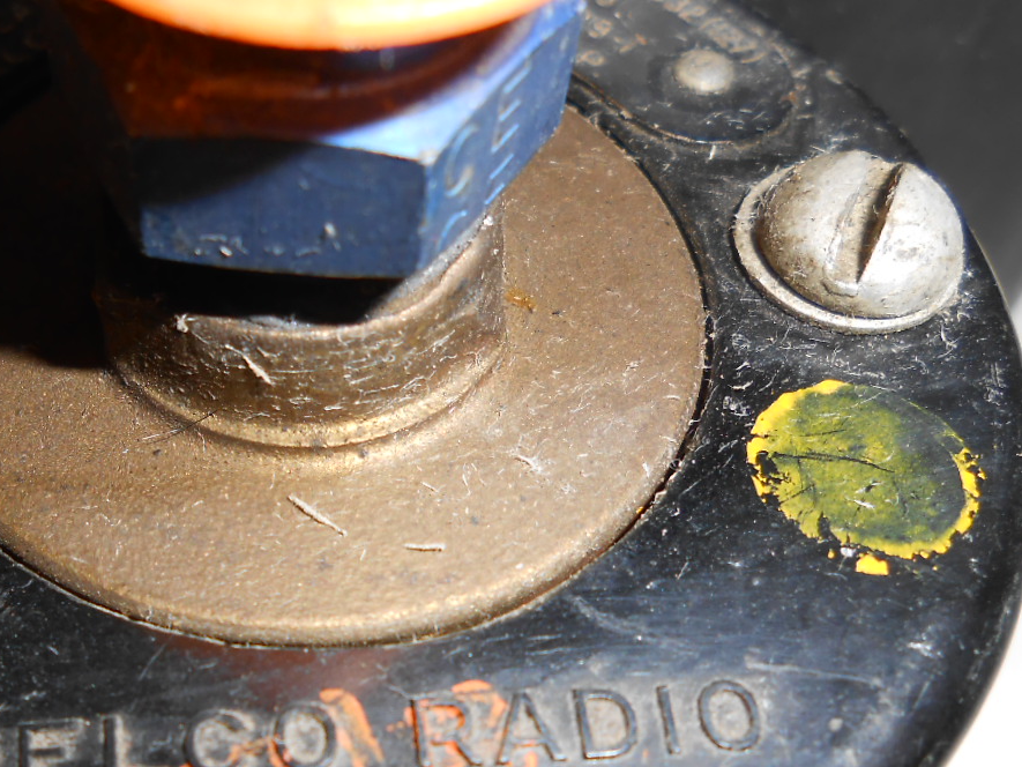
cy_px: 601
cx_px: 281
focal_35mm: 47
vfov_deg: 30.2
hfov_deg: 39.5
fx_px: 1388
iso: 80
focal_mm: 4.6
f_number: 11.5
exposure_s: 1/25
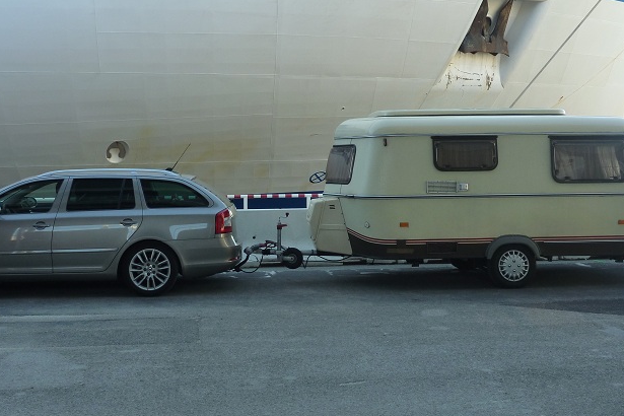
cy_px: 124
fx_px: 797
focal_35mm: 46
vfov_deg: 29.0
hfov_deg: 42.6
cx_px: 265
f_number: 3.7
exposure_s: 1/125
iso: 125
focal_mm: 6
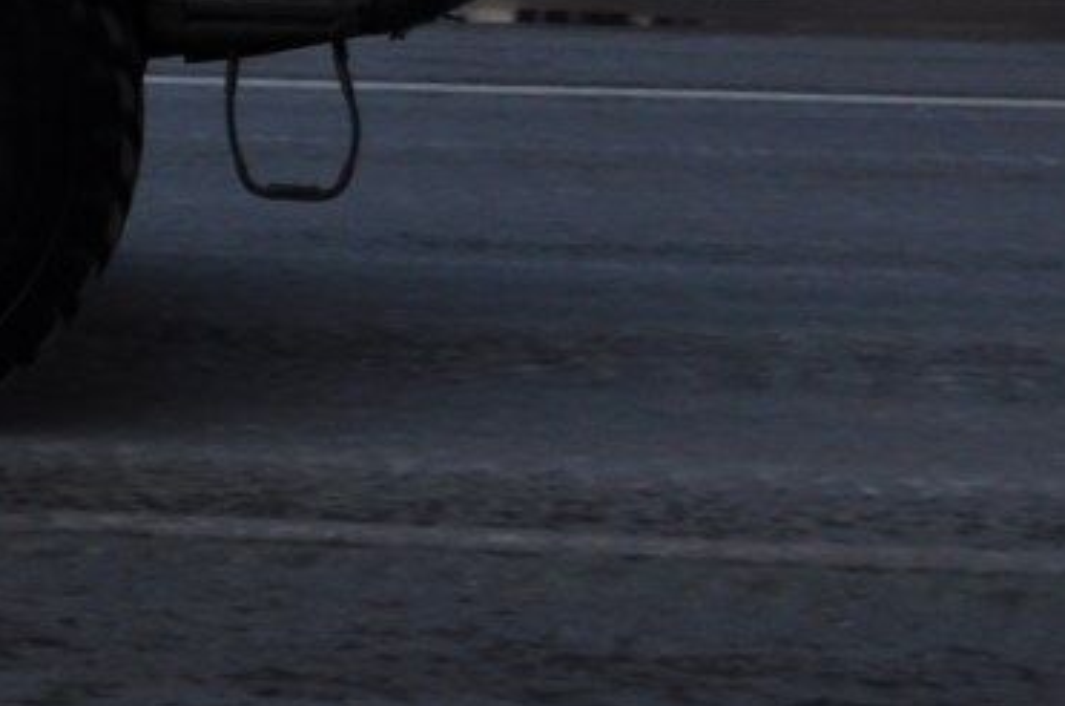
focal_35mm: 141
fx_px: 4157
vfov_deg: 9.2
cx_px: -970
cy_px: -634
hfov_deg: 12.9
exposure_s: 1/160
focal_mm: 17
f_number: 2.8
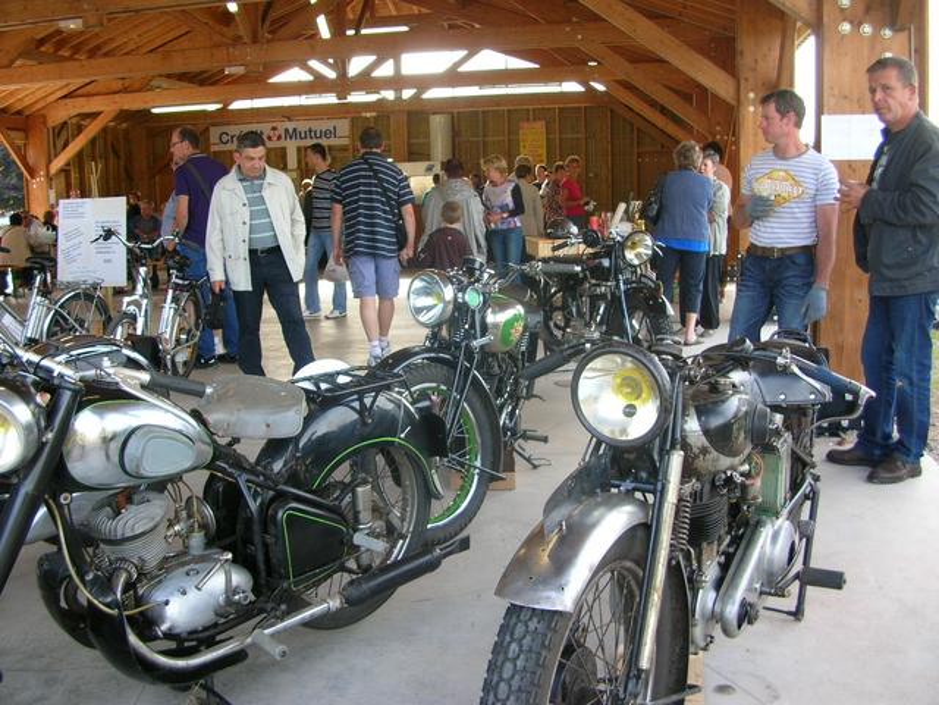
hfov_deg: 52.6
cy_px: 352
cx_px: 470
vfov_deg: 40.7
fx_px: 949
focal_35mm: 35
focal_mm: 5.8
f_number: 2.8
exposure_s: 1/52.6
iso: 50
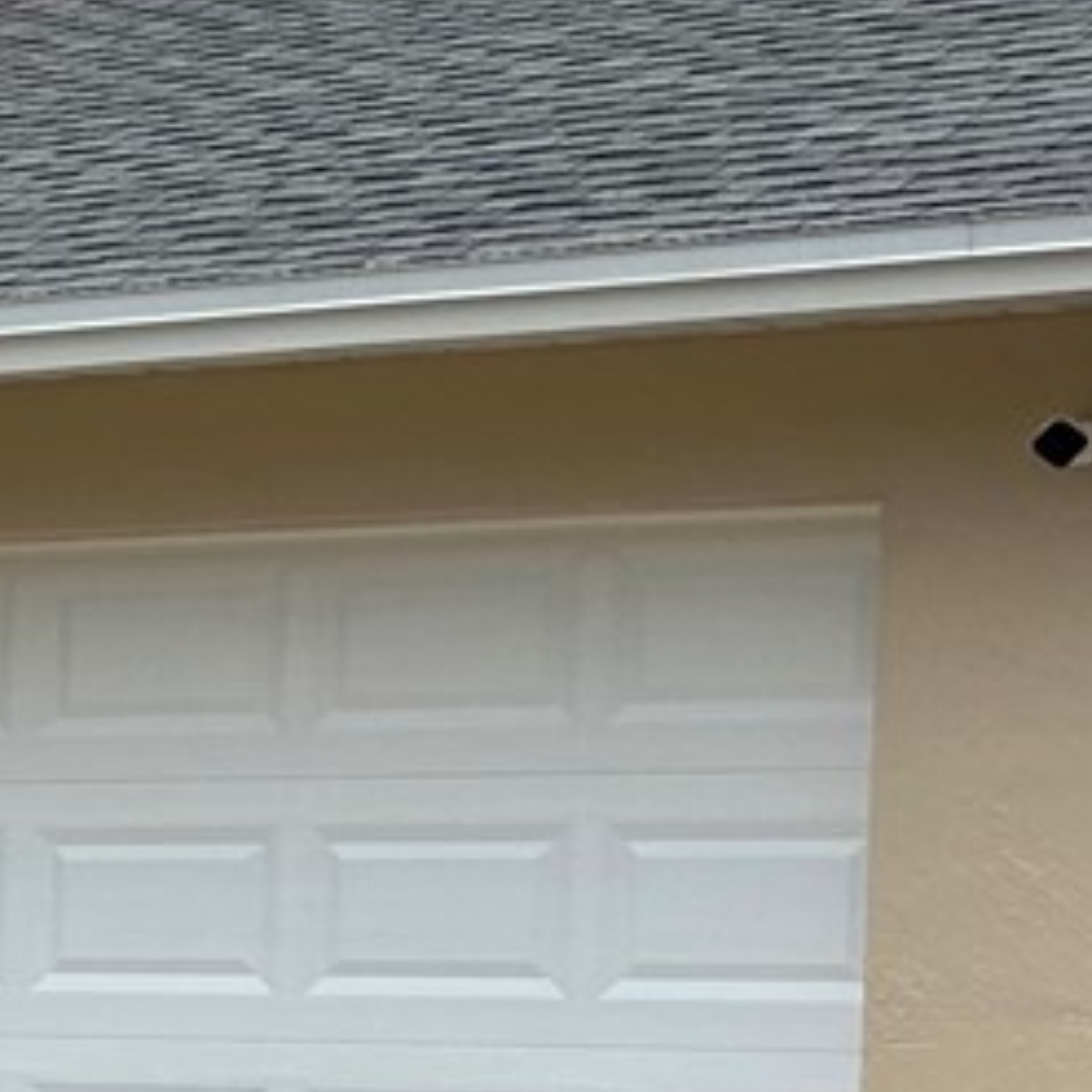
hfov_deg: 10.2
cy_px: 1317
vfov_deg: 11.6
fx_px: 5282
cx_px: -1563
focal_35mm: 148
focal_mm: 5.7
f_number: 1.5
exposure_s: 1/1311
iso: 50
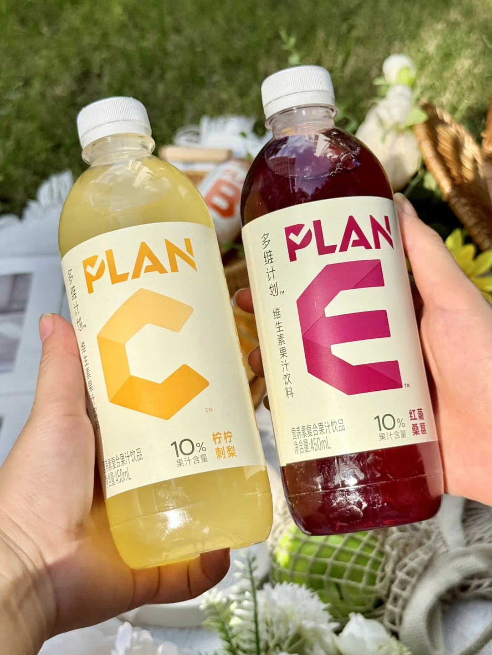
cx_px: 246
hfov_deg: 30.3
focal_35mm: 48
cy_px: 328
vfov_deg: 39.7
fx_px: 910
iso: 64
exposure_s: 1/4587
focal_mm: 6.76
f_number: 1.78
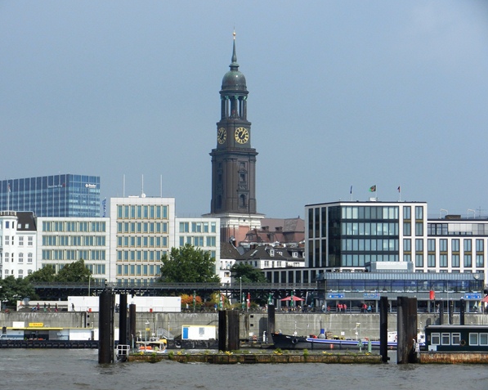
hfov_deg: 17.3
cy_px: 195
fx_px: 1602
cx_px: 229
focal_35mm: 111
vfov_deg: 13.9
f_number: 5
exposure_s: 1/1250
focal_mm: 19.1
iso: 160
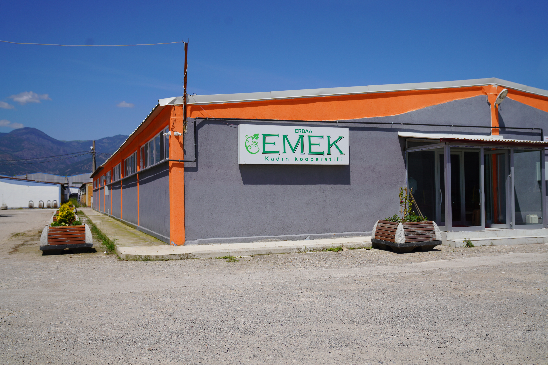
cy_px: 182
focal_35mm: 34
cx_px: 274
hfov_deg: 55.8
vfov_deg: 38.9
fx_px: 518
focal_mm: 34
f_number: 5
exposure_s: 1/1250
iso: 100
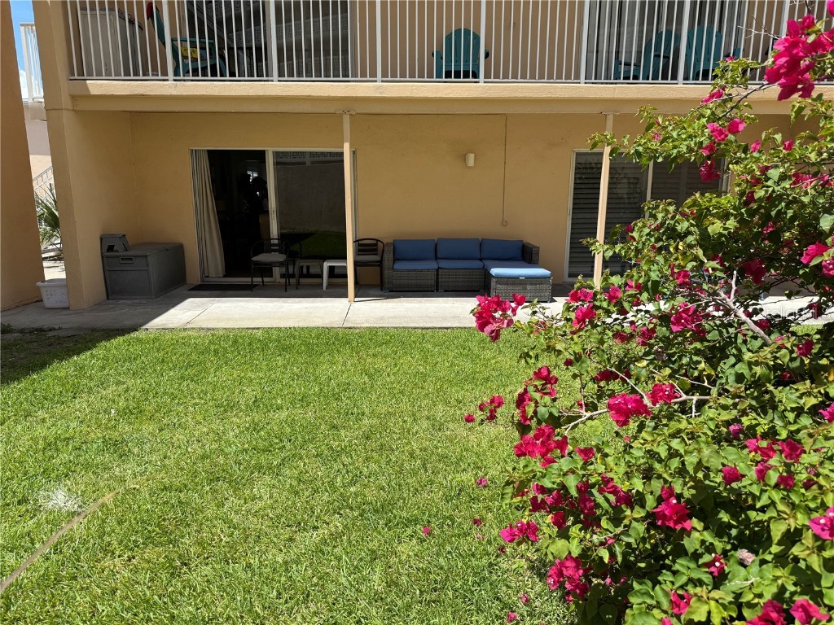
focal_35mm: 24
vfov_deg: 56.8
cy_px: 312
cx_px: 417
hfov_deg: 71.6
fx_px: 578
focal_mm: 6.76
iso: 80
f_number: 1.78
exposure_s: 1/3425
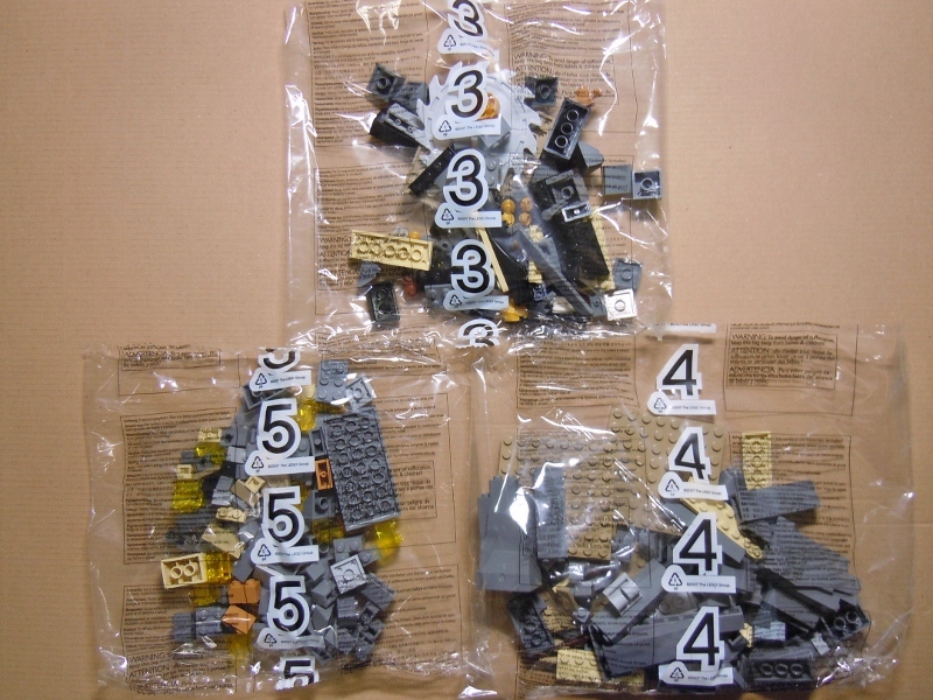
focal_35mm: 30
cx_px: 466
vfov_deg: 46.8
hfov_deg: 60.0
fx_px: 809
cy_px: 350
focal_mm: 5.4
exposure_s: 1/13
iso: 200
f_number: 3.5
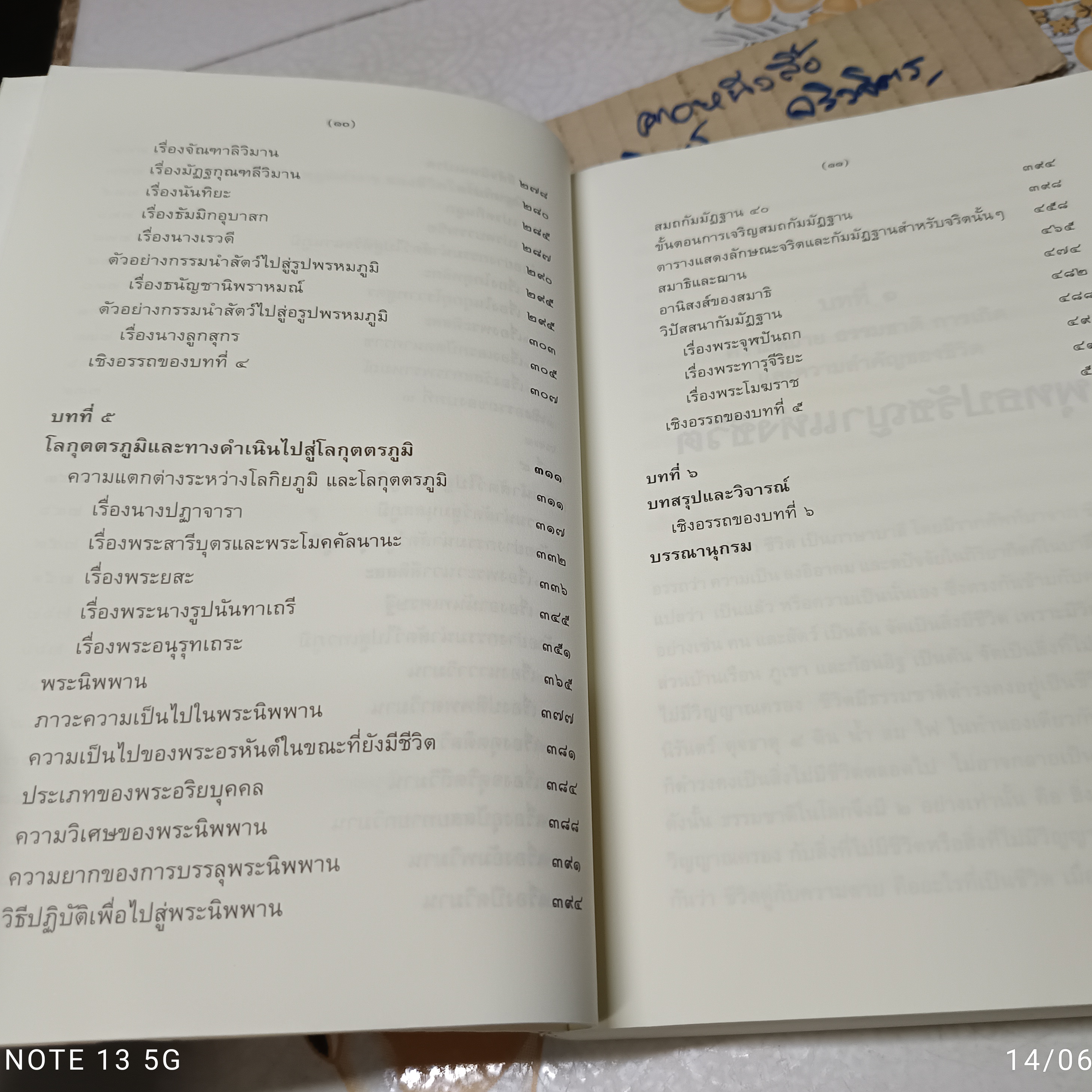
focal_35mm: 29
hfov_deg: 55.6
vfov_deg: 55.6
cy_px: 557
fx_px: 1035
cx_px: 592
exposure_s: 1/50
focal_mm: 5.31
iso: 957
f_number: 1.7
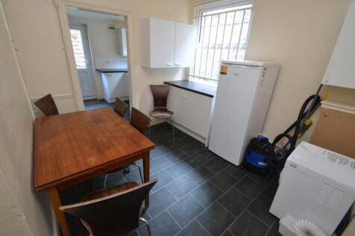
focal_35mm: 15
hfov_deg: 100.4
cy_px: 118
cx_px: 178
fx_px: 148
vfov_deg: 77.3
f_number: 8
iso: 1600
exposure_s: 1/30
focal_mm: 10
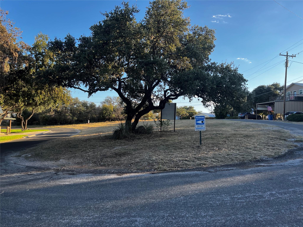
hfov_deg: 67.3
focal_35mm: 26
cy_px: 114
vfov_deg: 53.1
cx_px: 152
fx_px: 228
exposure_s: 1/688
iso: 50
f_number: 1.6
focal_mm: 5.1
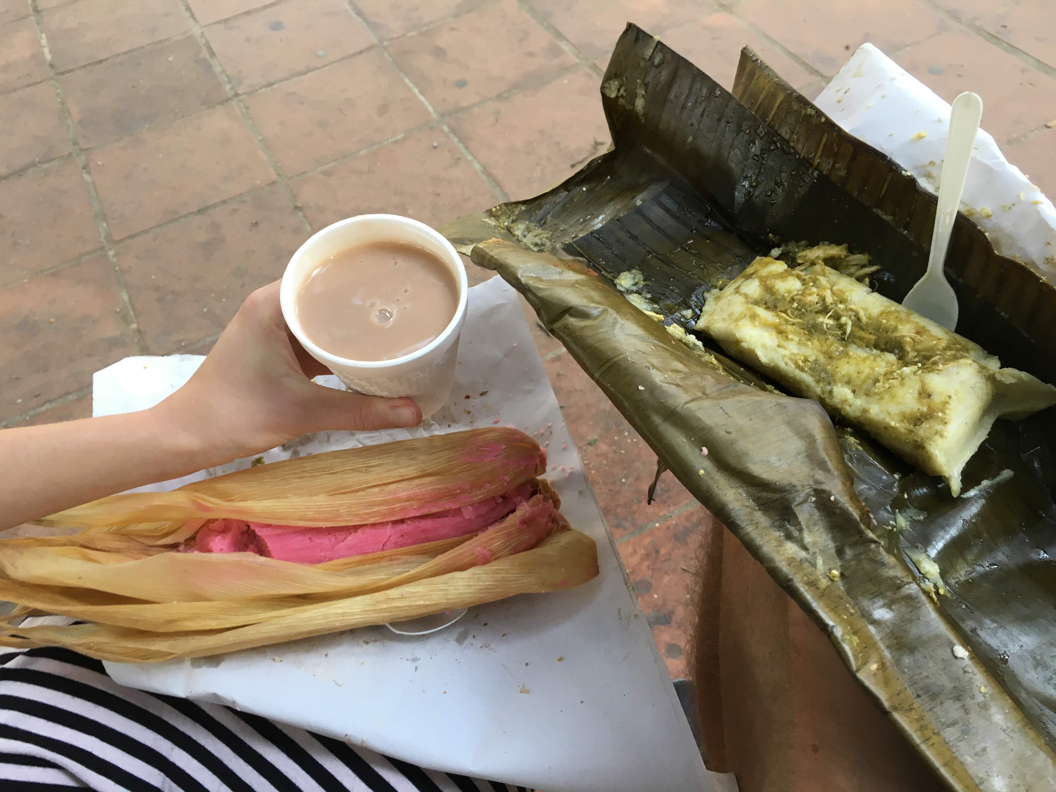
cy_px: 396
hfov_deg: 61.7
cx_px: 528
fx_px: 885
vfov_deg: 48.2
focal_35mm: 29
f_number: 2.2
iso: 25
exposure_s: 1/30
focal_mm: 4.15
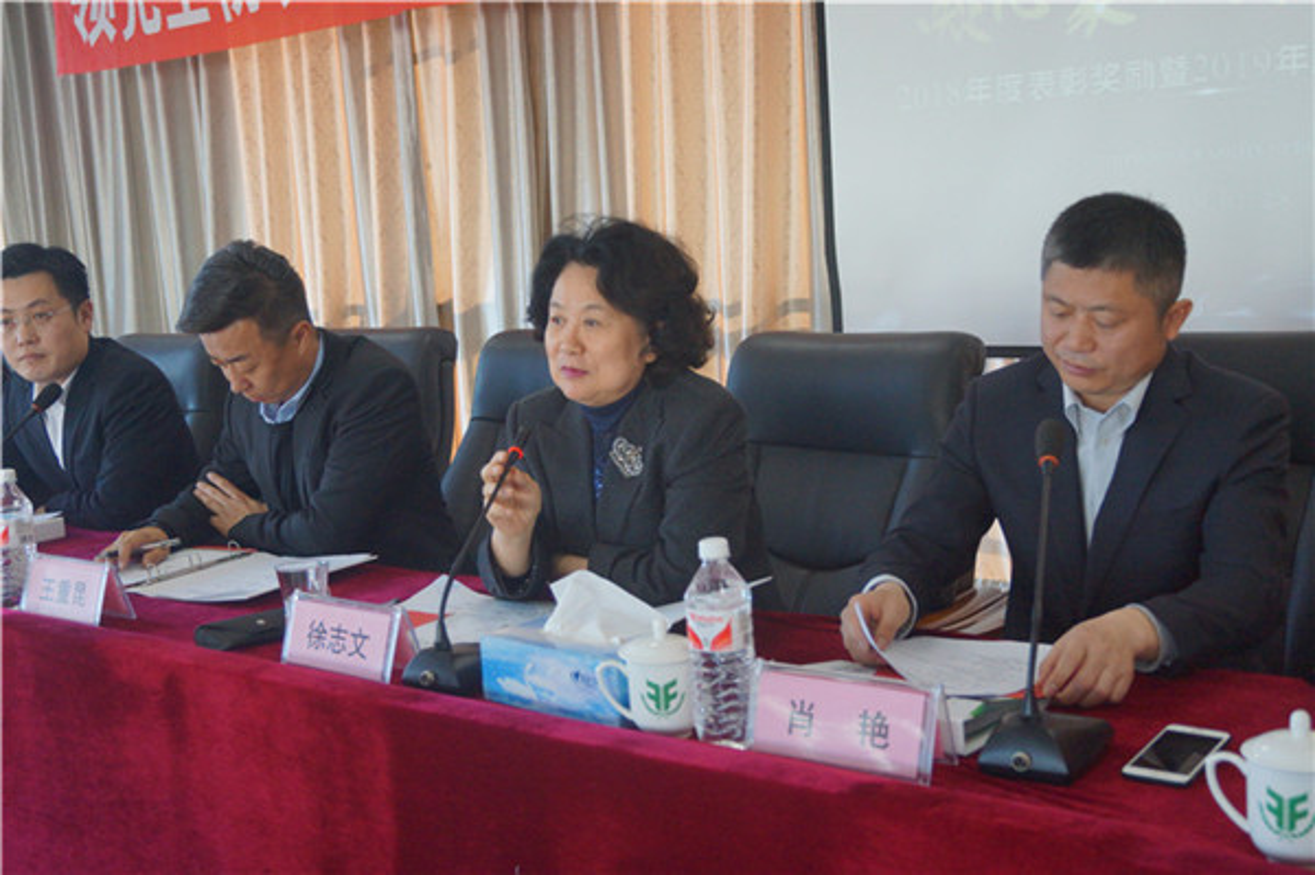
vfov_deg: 31.8
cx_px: 658
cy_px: 438
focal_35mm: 42
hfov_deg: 46.4
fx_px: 1533
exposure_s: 1/160
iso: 1000
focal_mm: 28
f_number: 4.5
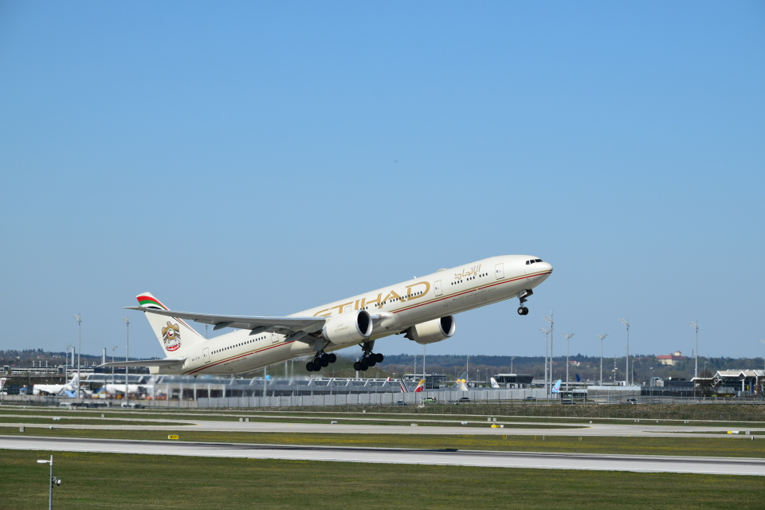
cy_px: 255
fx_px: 3506
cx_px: 382
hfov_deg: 12.5
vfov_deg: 8.3
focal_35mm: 165
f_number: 10
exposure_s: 1/1000
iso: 200
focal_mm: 110
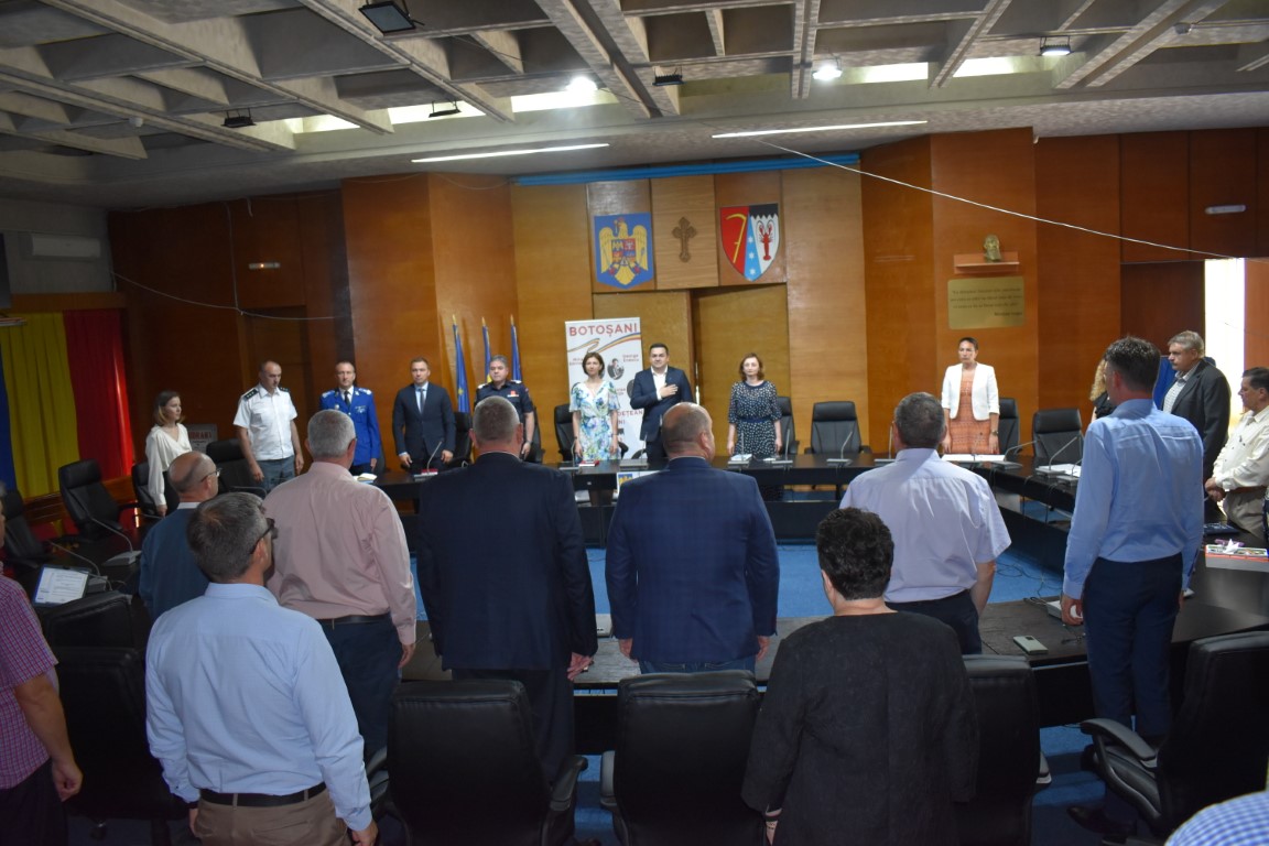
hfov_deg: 67.4
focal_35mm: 27
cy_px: 423
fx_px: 952
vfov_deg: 47.9
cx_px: 634
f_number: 3.5
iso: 1400
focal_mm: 18
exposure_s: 1/60
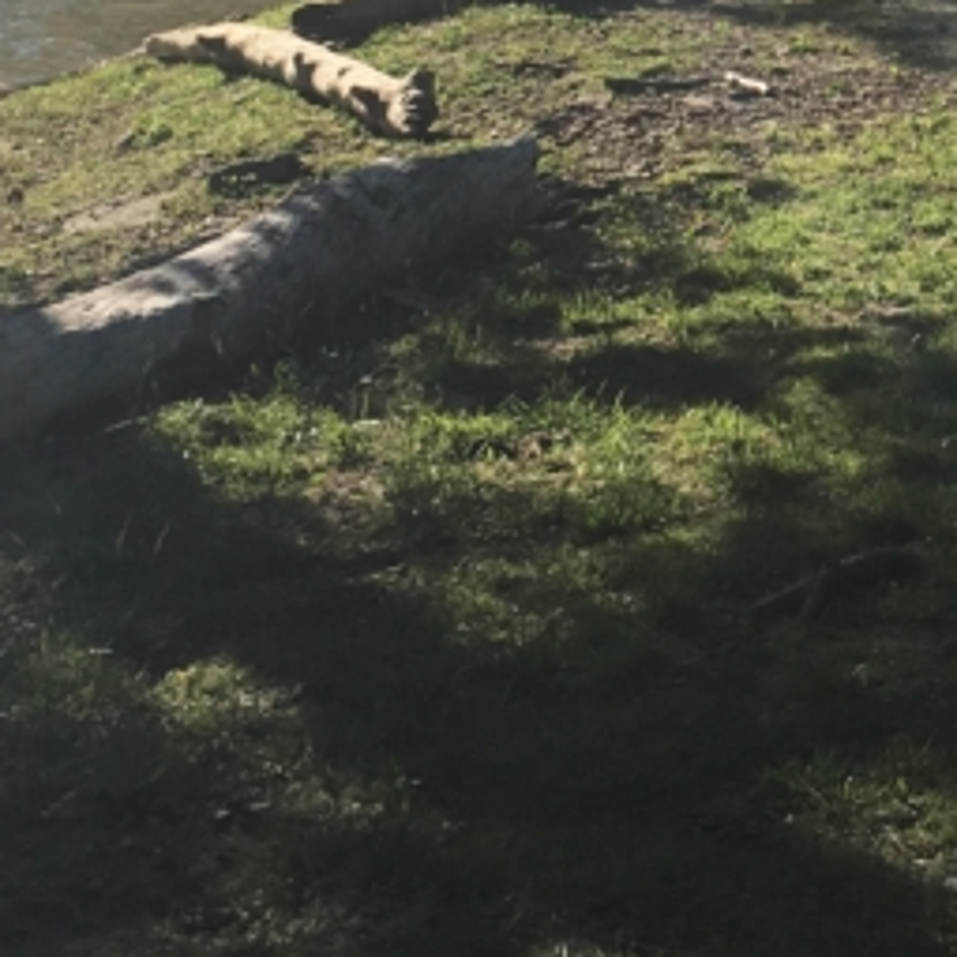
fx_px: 3222
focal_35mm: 103
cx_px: 1160
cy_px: -251
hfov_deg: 16.2
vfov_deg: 16.1
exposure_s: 1/1923
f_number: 2.2
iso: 25
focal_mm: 4.15
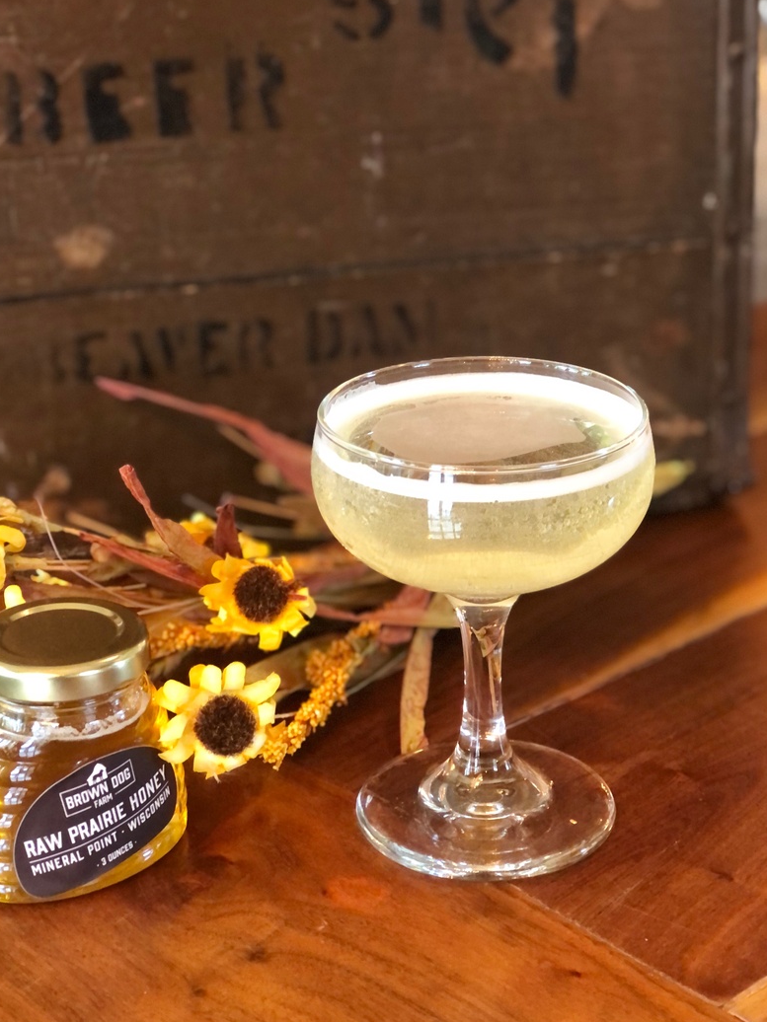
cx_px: 337
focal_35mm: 66
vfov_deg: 29.4
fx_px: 1950
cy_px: 439
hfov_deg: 22.2
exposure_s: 1/30
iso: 640
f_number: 2.8
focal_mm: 6.6
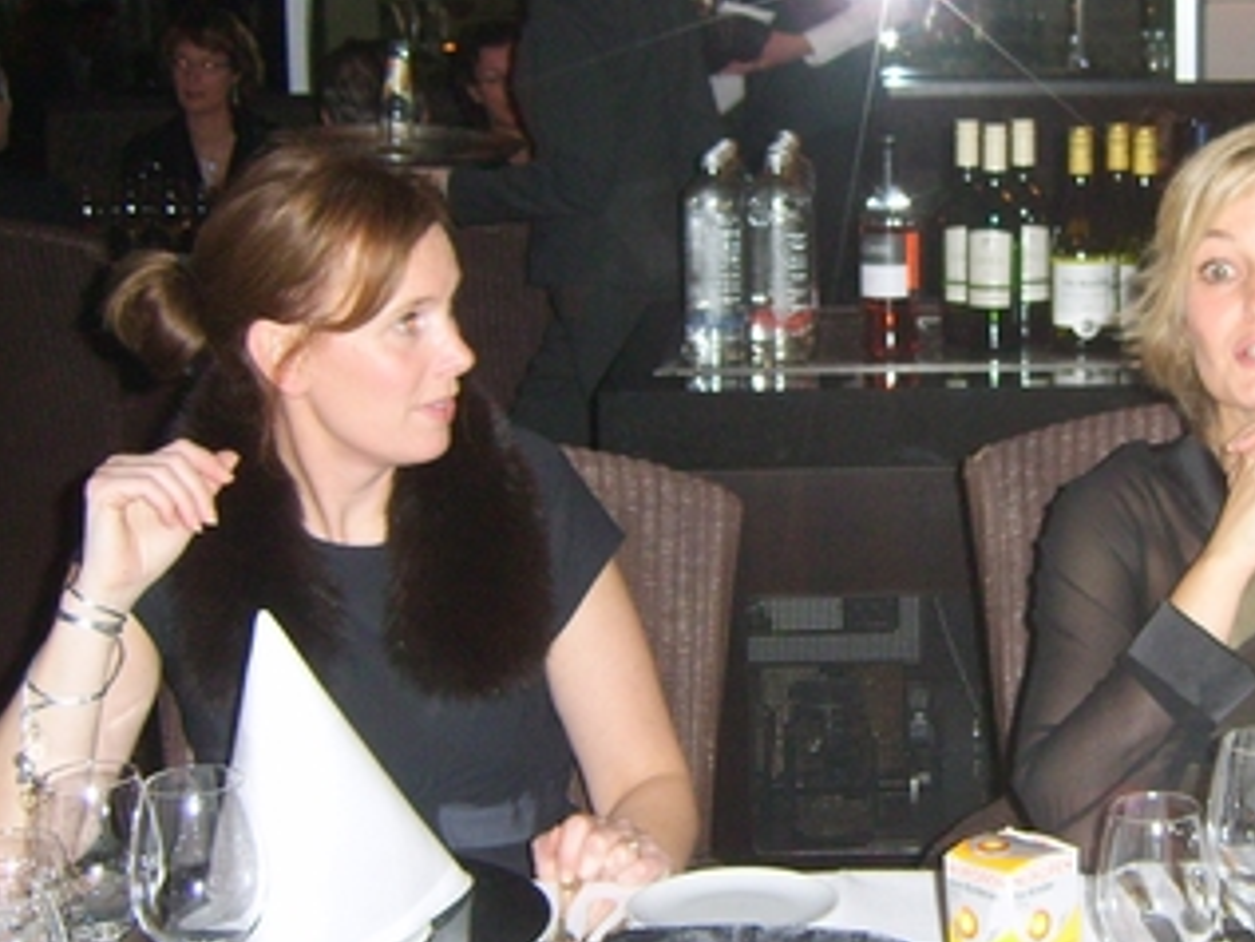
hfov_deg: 26.5
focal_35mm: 72
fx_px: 2611
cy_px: 372
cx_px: 994
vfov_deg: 20.4
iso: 150
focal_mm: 7.8
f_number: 2.8
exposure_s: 1/30
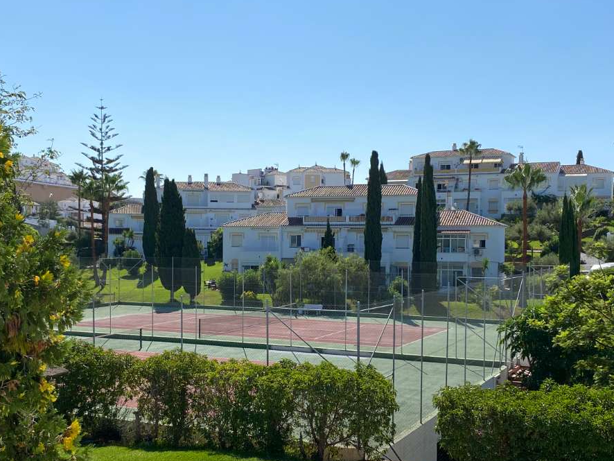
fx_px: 781
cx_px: 292
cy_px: 271
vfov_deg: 32.8
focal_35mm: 44
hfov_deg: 42.9
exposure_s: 1/5025
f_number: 1.8
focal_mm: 4.25
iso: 32
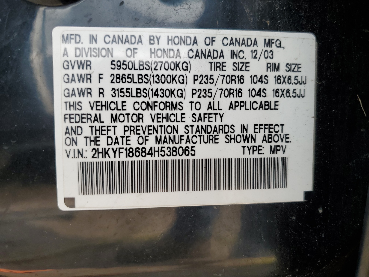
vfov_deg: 53.1
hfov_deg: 67.3
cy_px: 138
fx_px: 277
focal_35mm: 26
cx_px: 184
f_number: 1.5
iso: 50
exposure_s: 1/270
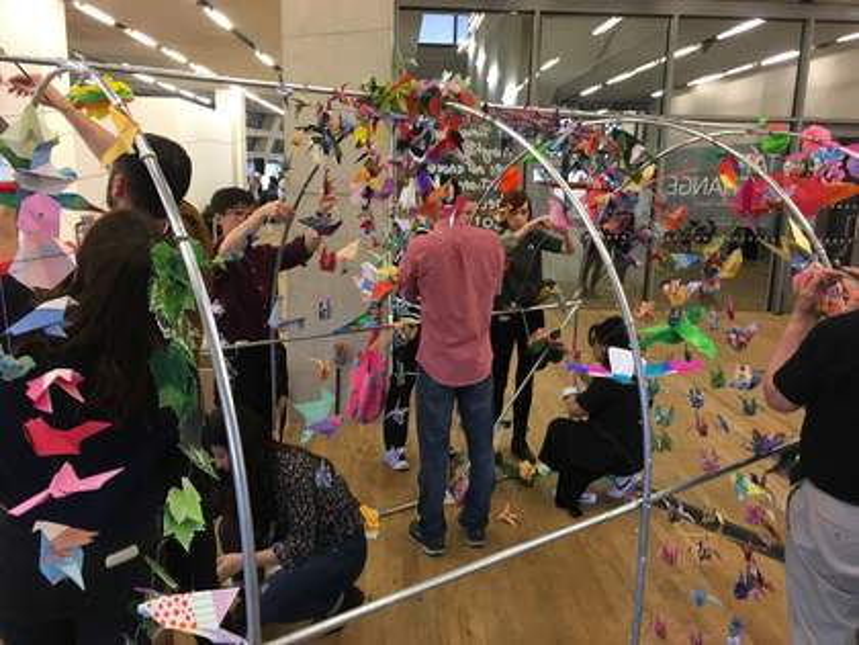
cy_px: 322
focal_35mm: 29
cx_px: 430
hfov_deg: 61.7
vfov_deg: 48.2
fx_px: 720
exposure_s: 1/33
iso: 100
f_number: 2.2
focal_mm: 4.15
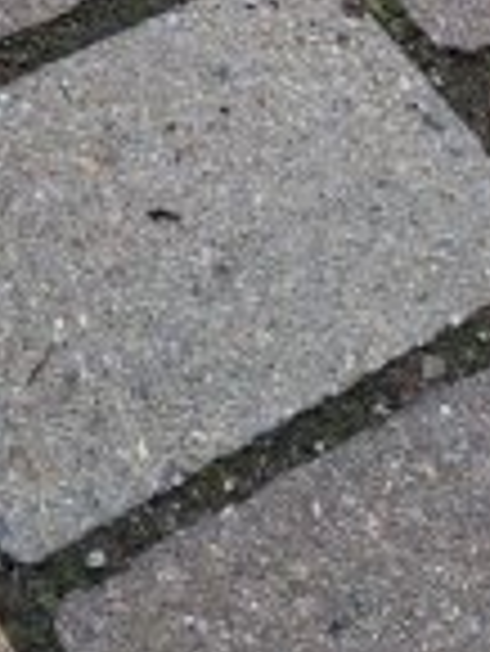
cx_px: -297
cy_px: -342
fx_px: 1866
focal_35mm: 99
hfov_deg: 13.8
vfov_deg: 17.7
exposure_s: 1/298
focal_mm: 5.23
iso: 50
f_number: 1.8
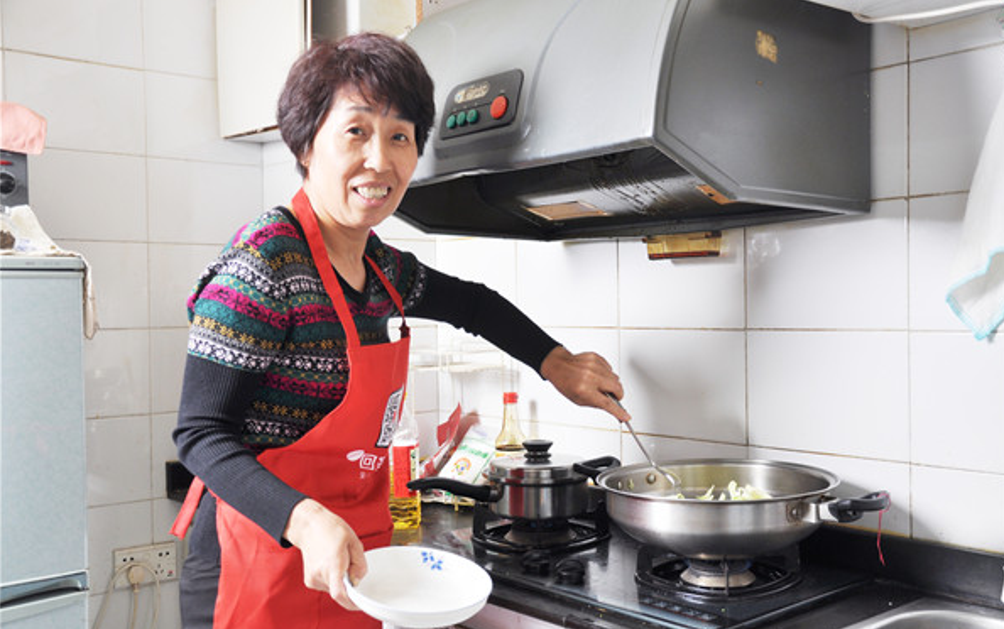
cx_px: 505
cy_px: 323
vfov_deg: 33.2
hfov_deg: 50.9
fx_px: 1054
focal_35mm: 39
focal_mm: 25
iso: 200
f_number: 4
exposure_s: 1/125
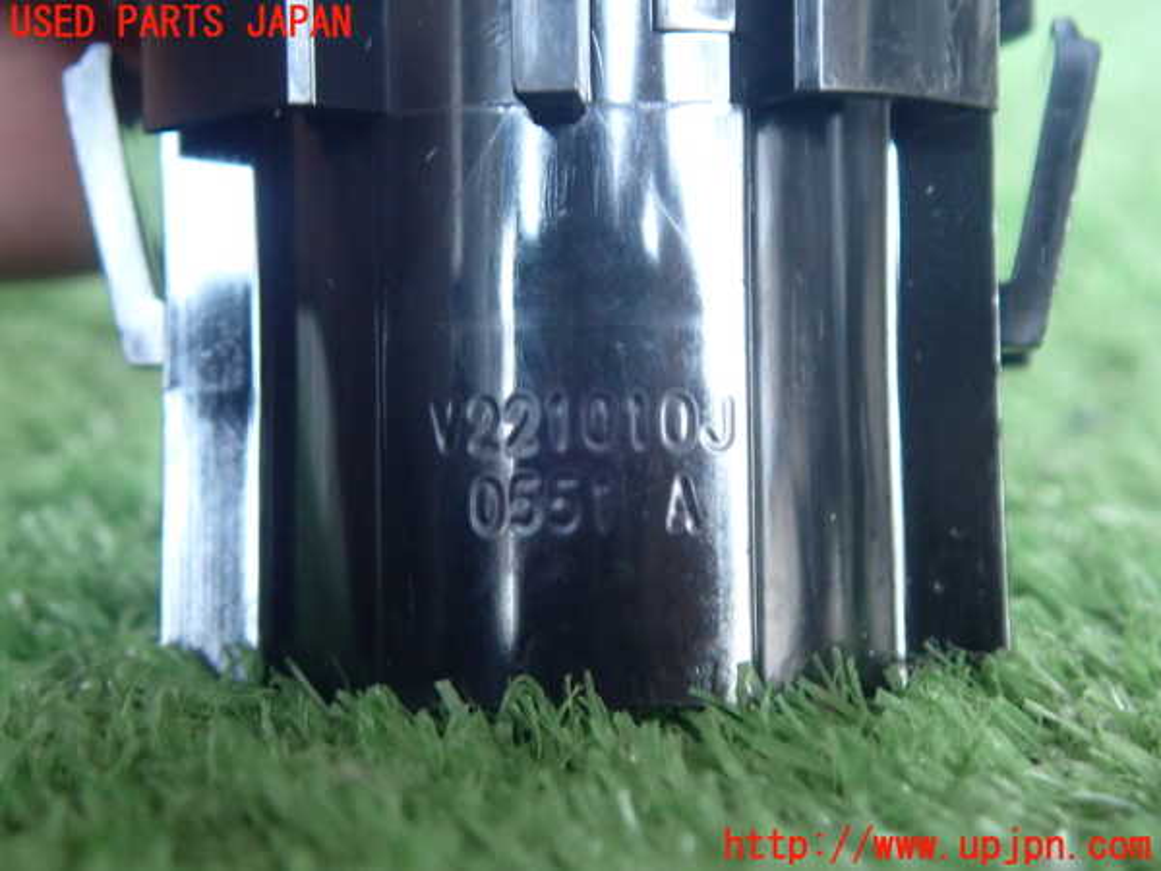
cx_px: 580
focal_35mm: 30
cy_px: 436
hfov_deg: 60.0
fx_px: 1006
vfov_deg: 46.8
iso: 1000
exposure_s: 1/8
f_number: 4.9
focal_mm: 5.4
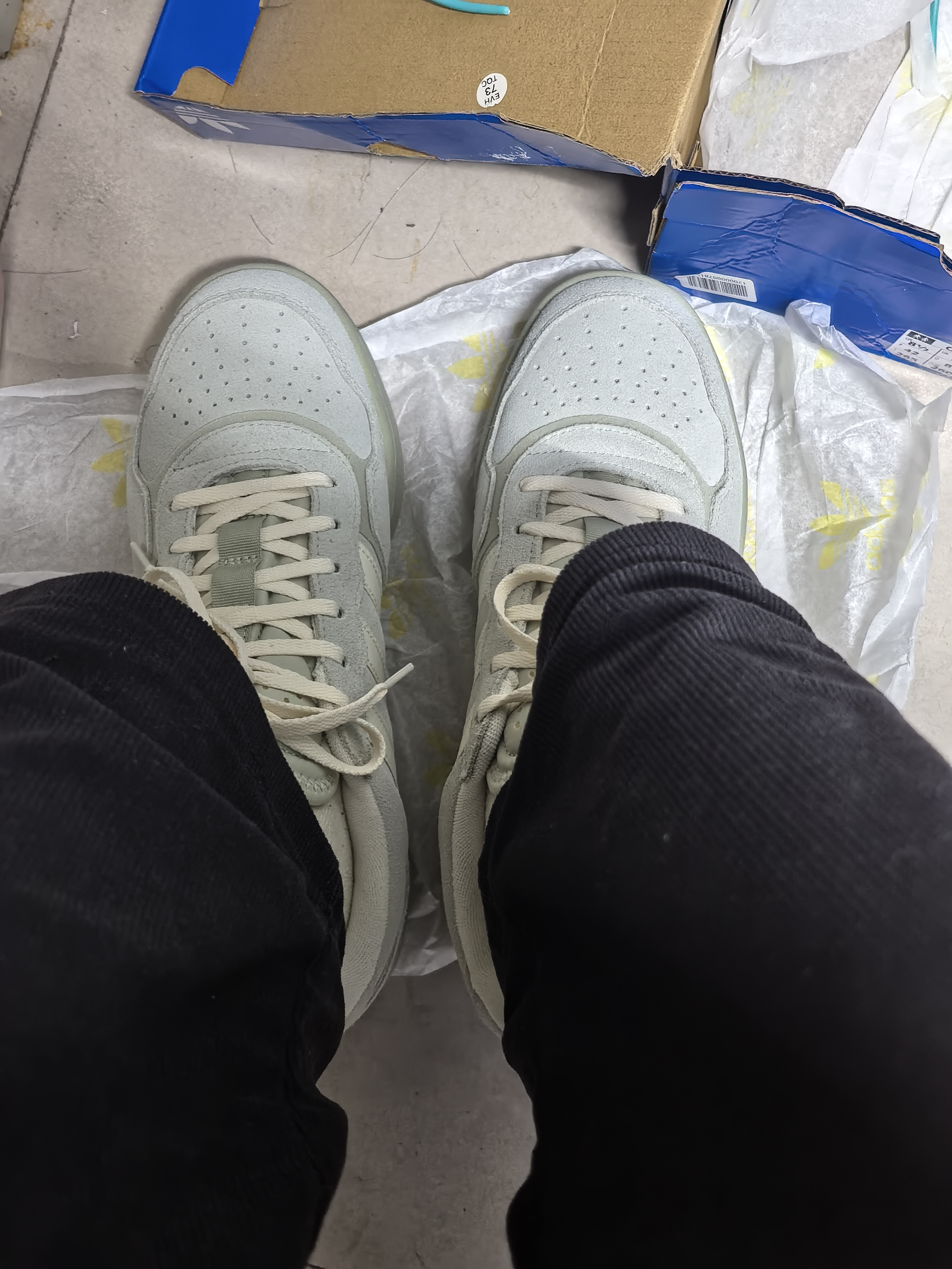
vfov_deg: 51.4
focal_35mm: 36
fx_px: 1320
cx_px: 476
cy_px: 634
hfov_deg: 39.7
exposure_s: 1/33.3
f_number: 1.4
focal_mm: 5.75
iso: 400
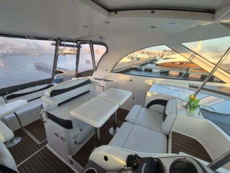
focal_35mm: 13
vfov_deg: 89.9
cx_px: 115
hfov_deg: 106.2
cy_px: 86
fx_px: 86
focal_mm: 2.2
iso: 50
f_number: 2.2
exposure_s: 1/225
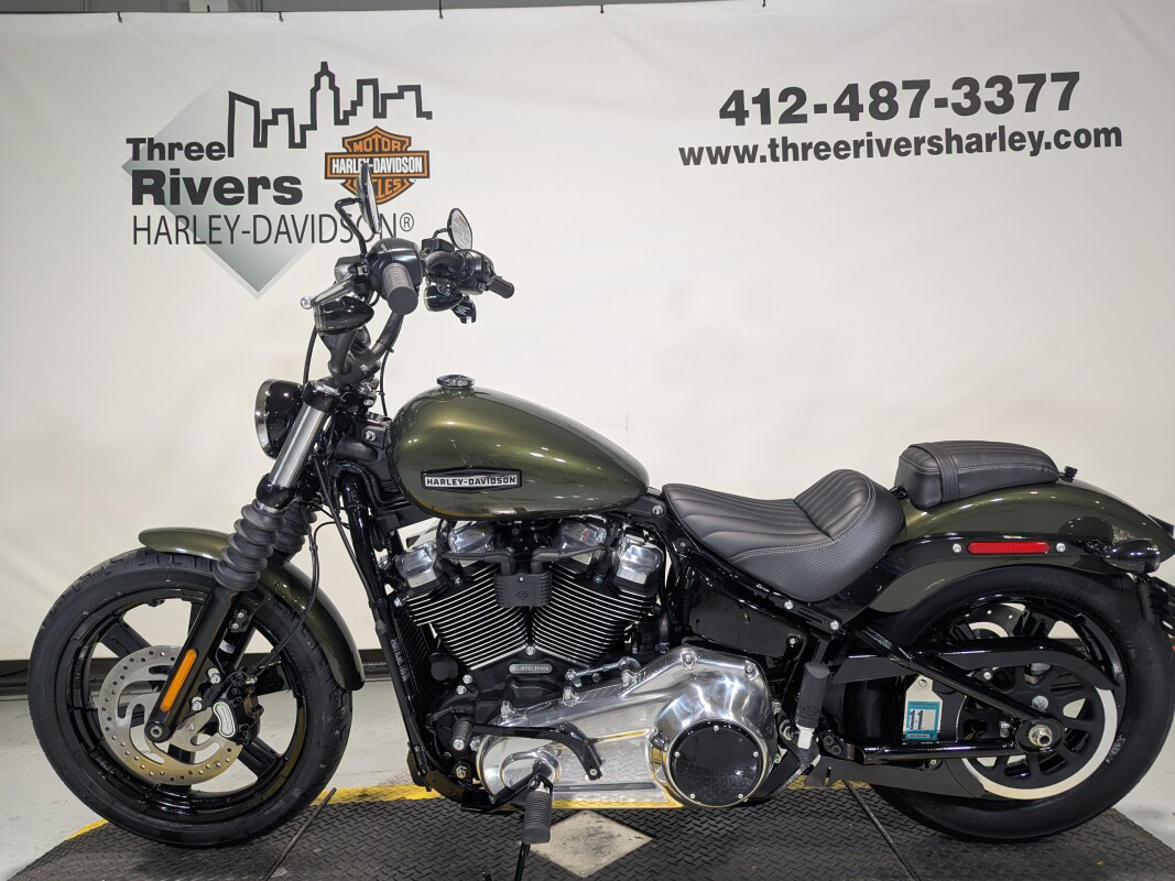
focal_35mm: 24
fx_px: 815
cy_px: 440
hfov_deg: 71.6
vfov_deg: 56.8
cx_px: 588
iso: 113
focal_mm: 6.81
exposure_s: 1/120
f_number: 1.85
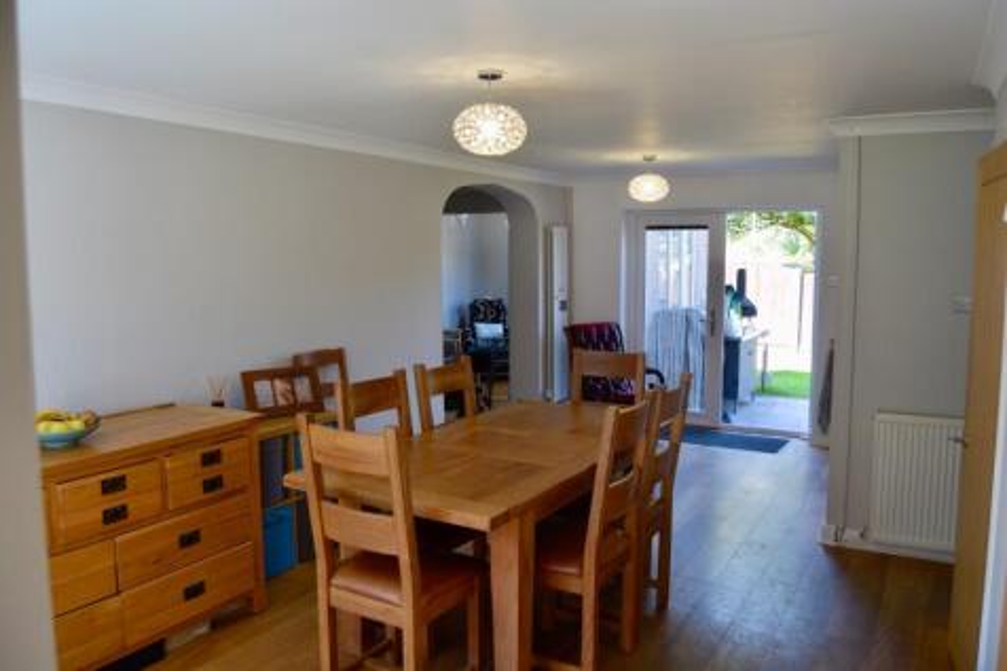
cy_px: 336
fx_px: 755
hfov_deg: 67.4
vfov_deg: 47.9
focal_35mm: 27
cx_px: 504
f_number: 5
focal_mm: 18
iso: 400
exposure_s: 1/100
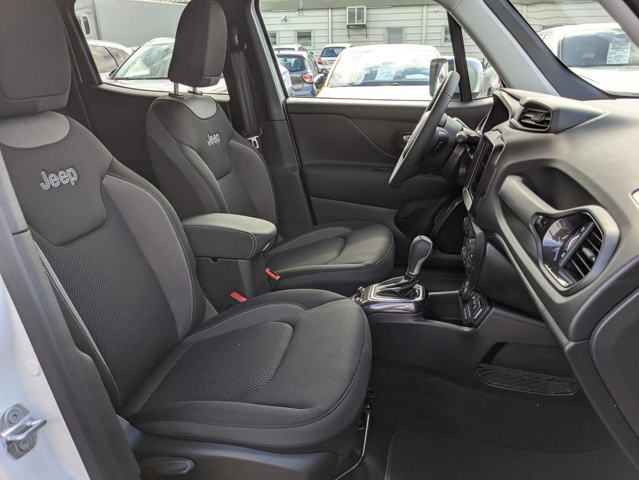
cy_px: 240
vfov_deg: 51.4
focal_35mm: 27
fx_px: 498
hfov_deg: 65.3
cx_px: 320
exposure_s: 1/391
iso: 51
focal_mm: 4.38
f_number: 1.73
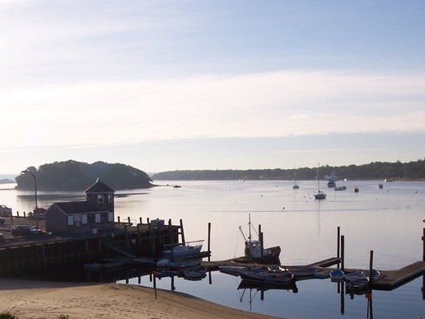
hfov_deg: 33.8
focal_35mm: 57
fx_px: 700
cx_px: 229
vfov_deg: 25.4
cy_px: 231
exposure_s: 1/700
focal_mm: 8
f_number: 4.8
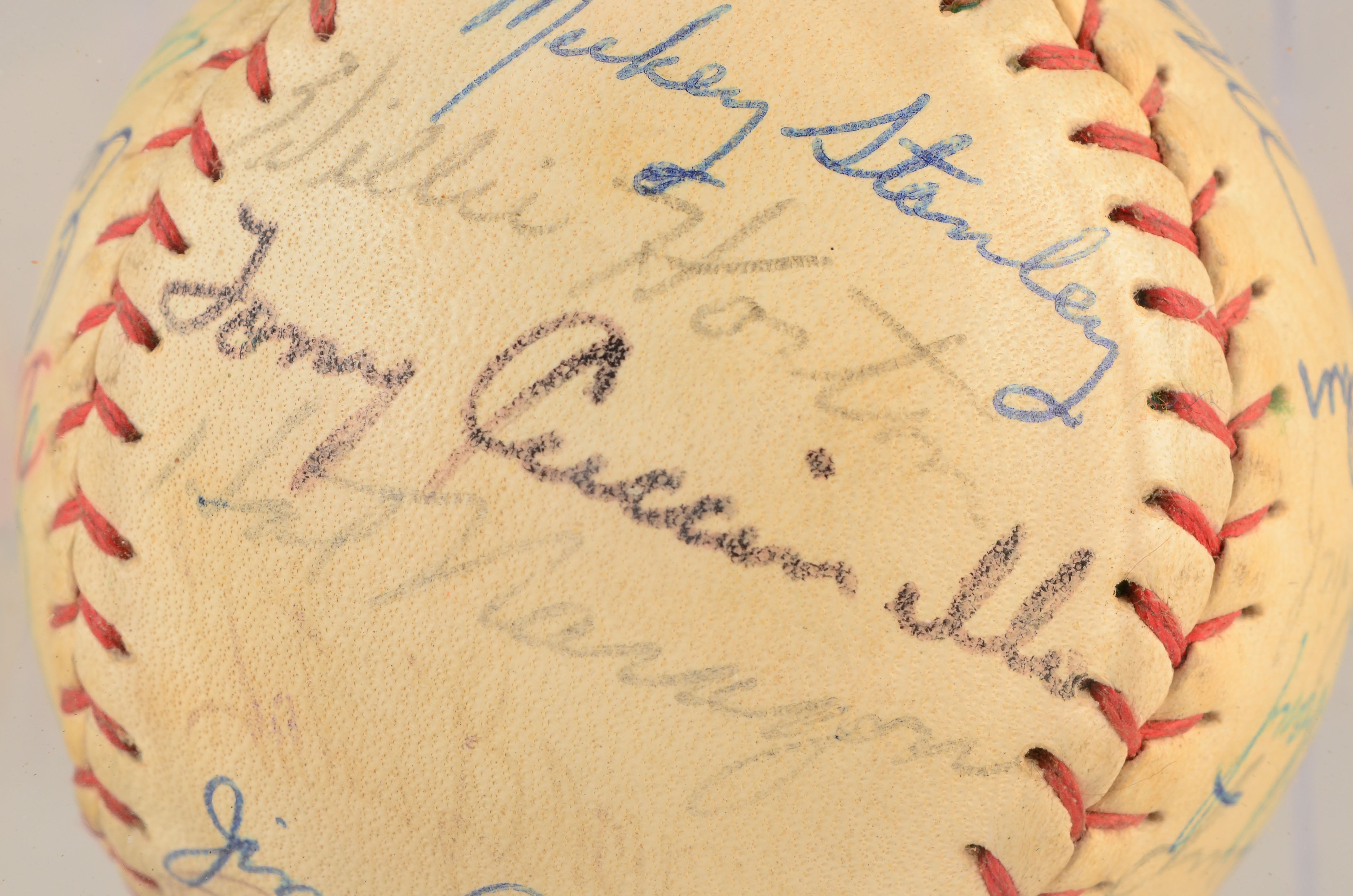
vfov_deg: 14.8
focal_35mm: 92
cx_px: 642
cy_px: 382
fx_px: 3450
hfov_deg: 22.2
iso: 200
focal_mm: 52
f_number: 14
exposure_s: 1/160
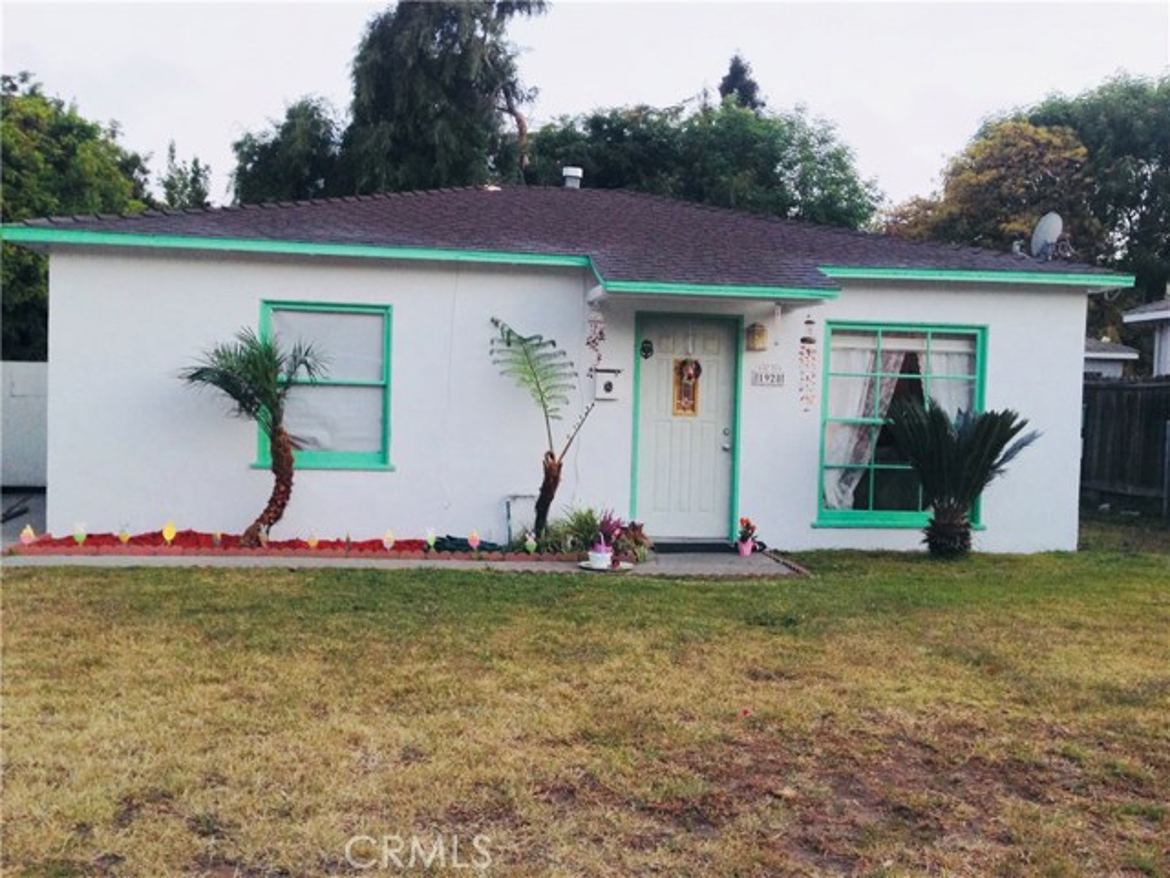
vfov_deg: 42.9
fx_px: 1115
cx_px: 585
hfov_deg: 55.4
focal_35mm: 33
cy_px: 439
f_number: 2.4
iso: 100
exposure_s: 1/20
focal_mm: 4.12
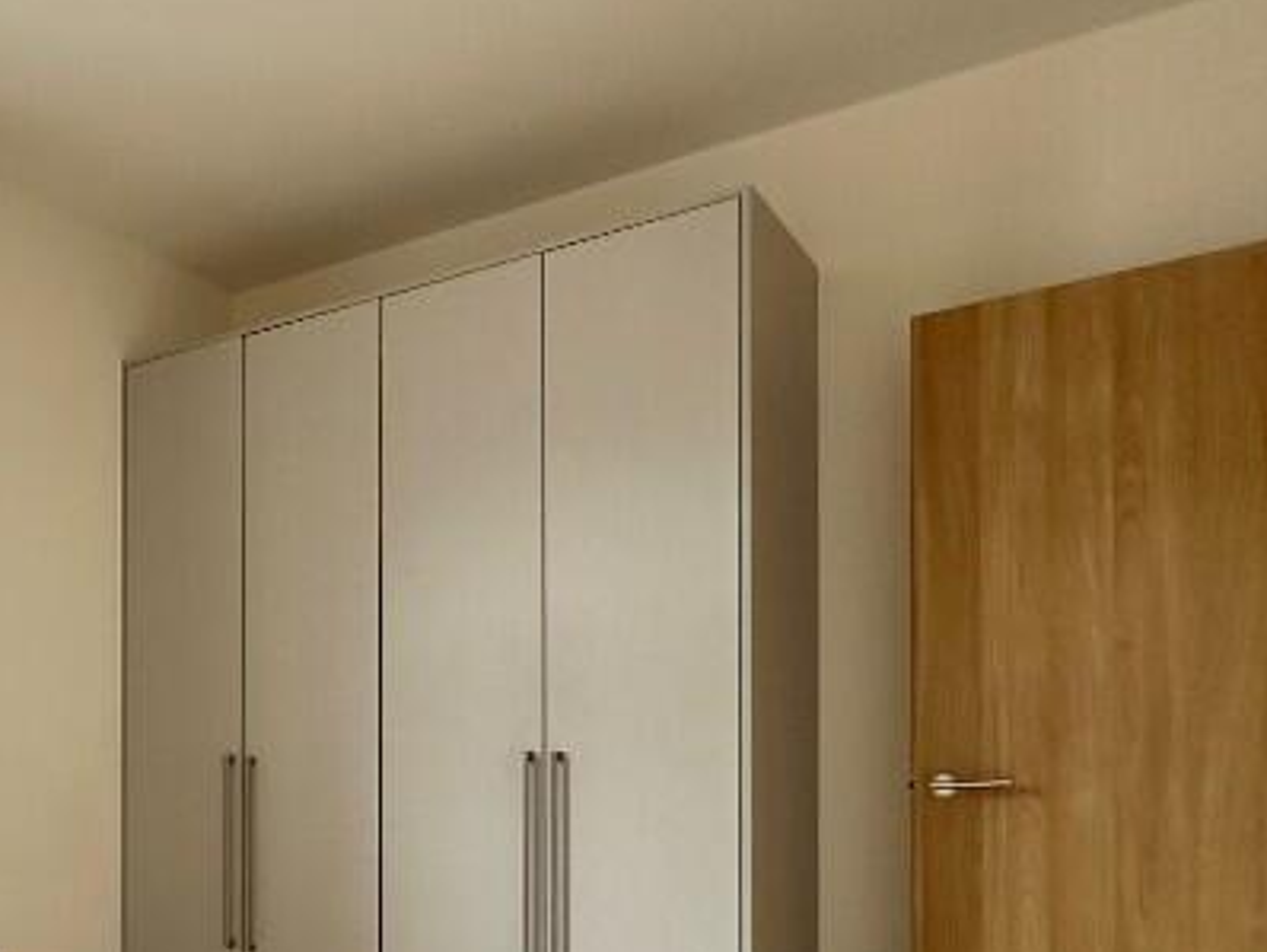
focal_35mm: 36
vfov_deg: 37.9
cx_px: -80
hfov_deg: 42.2
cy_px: 793
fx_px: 1318
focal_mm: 2.22
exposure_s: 1/99
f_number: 2.2
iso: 100
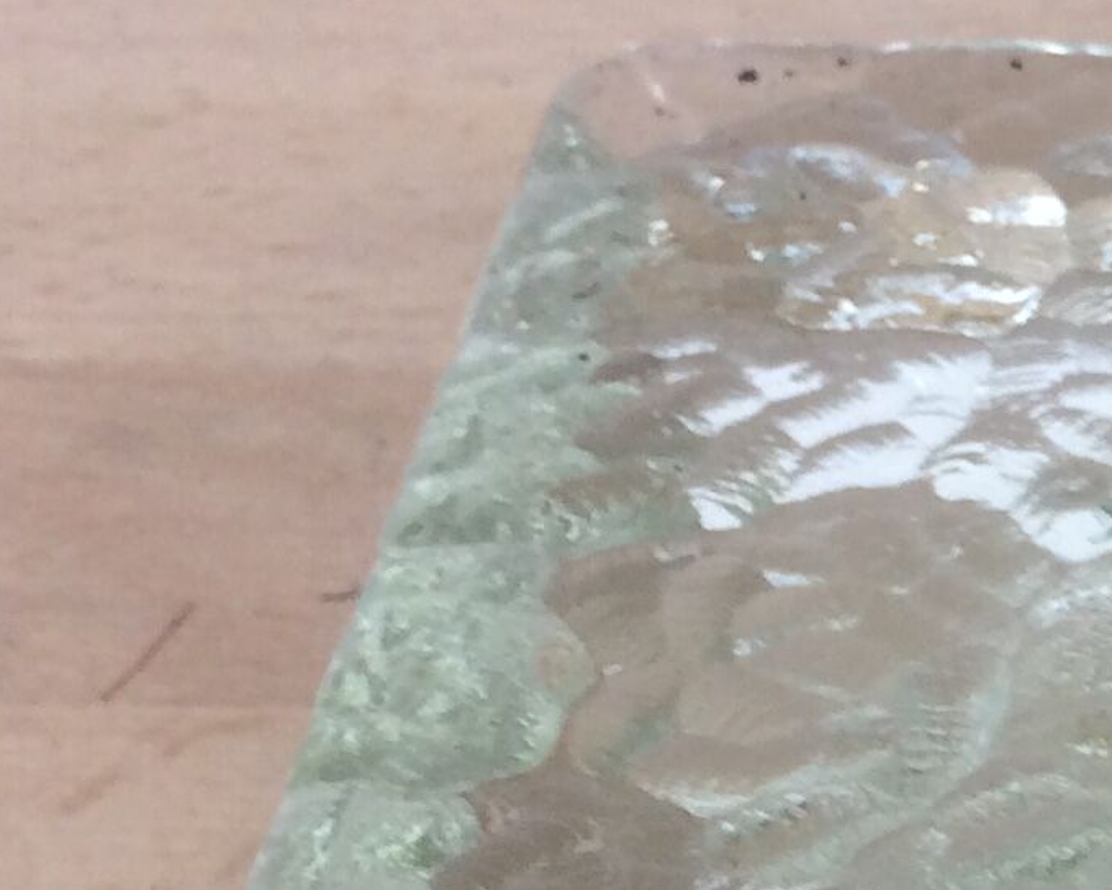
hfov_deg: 12.8
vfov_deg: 10.9
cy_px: 1344
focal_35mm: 136
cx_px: 2064
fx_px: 4475
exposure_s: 1/50
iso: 40
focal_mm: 4.15
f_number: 2.2
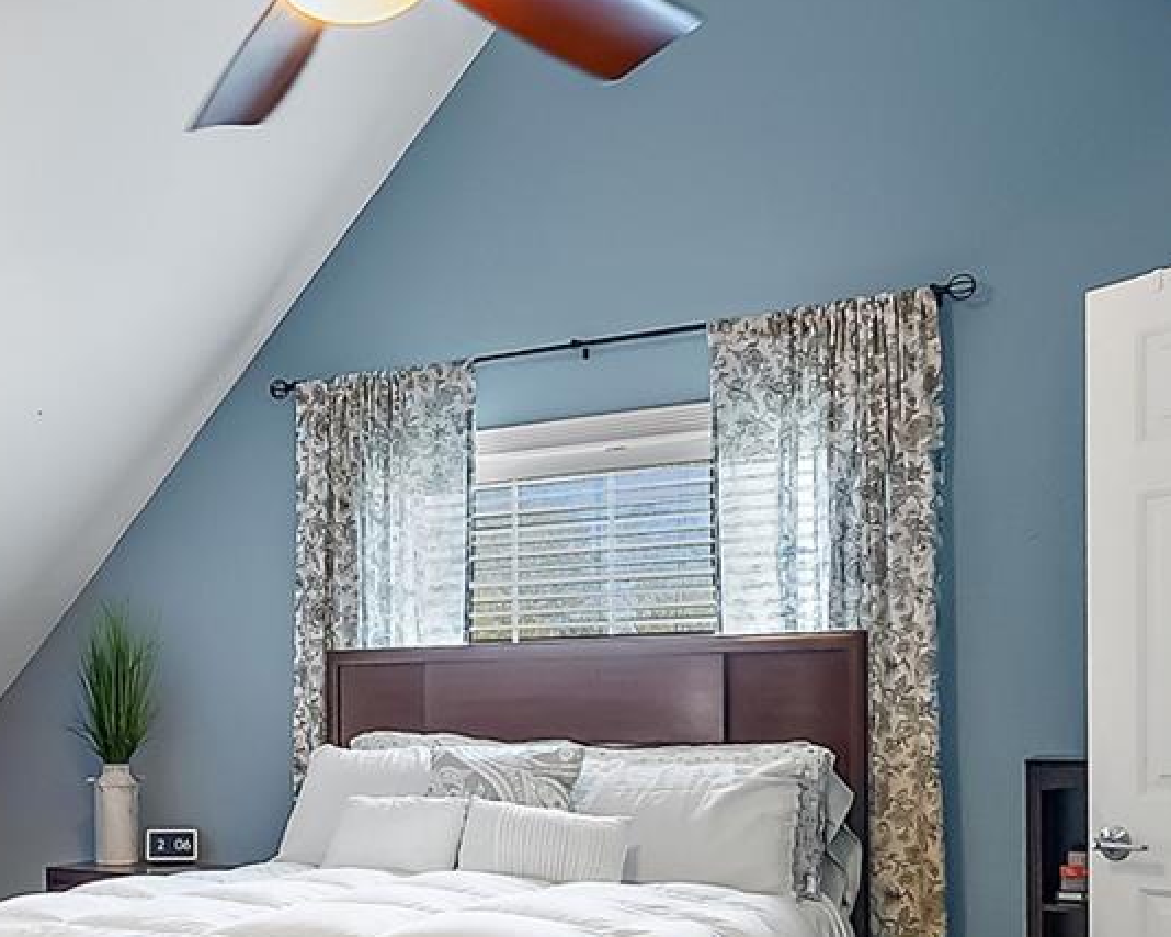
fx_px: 1608
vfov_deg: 31.5
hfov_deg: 37.4
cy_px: 771
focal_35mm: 46
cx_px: 112
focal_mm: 16.5
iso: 1600
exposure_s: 1/20
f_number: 4.5
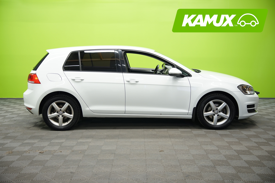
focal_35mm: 41
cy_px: 92
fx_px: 313
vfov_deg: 32.6
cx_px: 138
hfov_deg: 47.4
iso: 500
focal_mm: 41
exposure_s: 1/40
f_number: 2.8
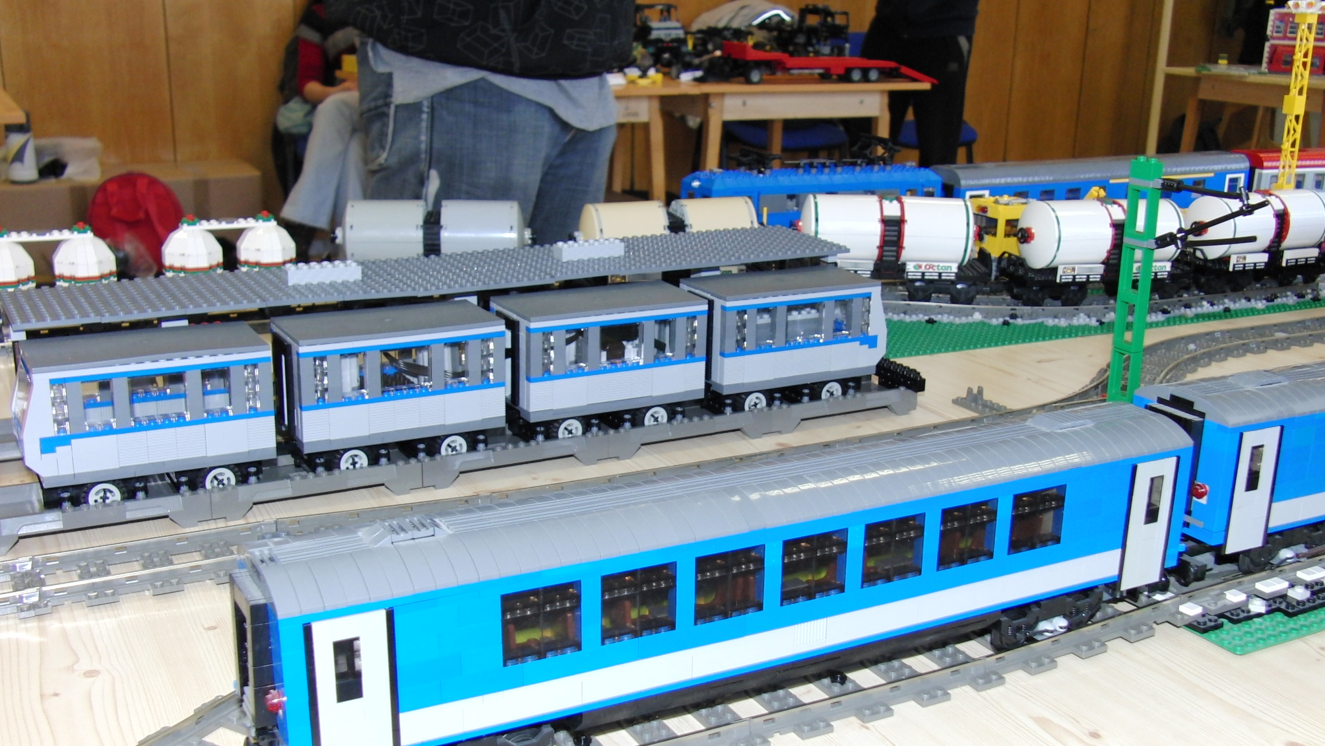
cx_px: 658
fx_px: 1405
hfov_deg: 50.5
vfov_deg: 29.6
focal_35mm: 40
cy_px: 442
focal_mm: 7.3
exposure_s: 1/60
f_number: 2.7
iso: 200
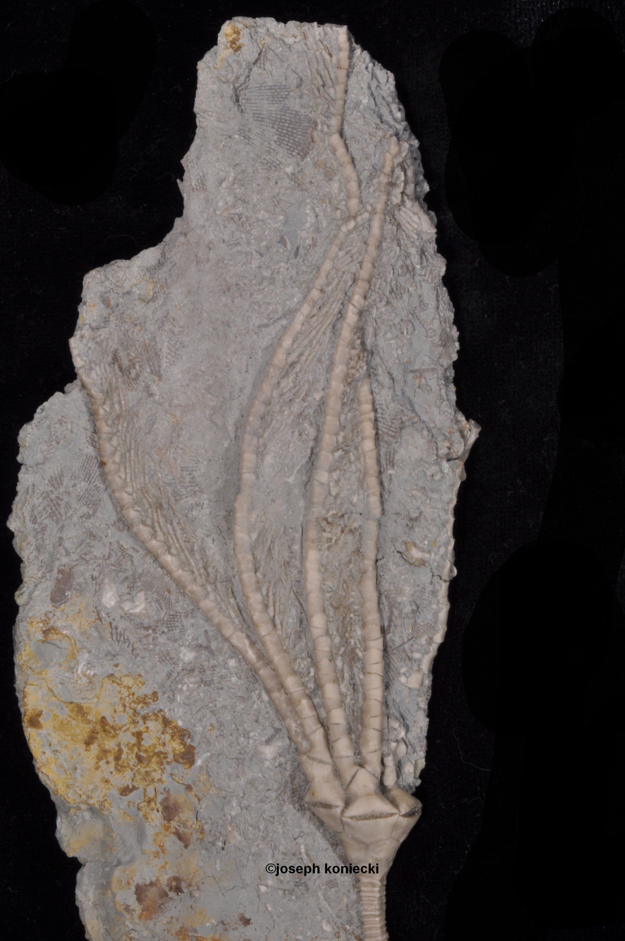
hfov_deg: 15.2
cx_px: 312
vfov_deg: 22.6
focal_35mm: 90
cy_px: 470
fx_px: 2350
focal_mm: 60
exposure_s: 1/8
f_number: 29
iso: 200
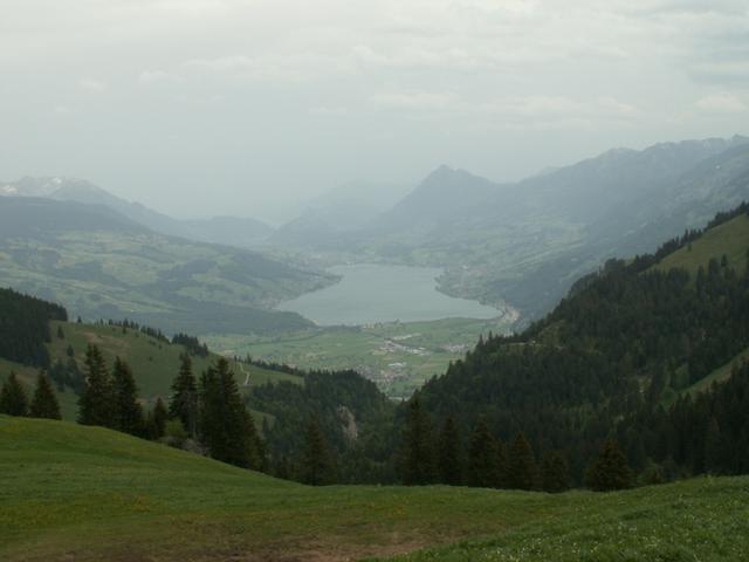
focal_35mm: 42
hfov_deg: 44.8
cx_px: 374
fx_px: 909
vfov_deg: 34.3
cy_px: 281
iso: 50
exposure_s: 1/200
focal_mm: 6.98
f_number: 7.1
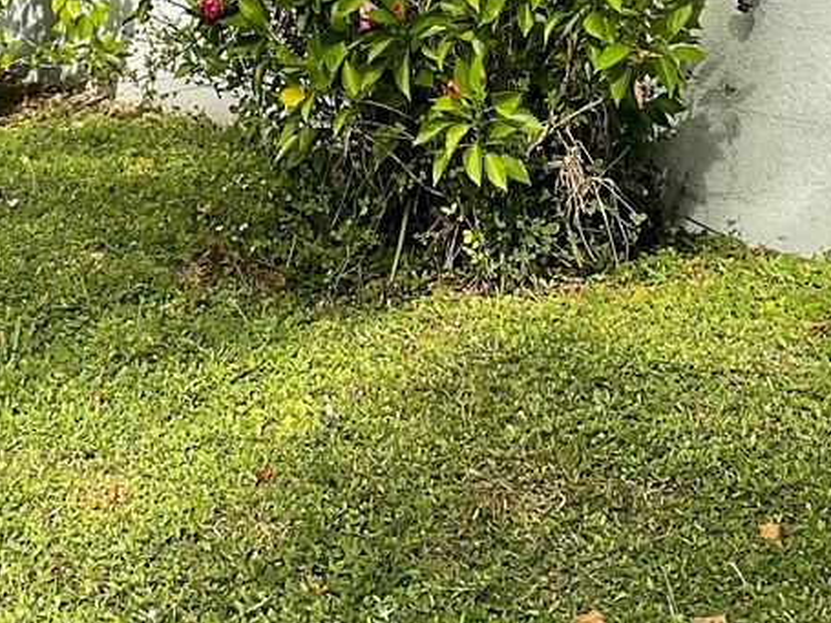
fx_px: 2448
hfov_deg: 19.3
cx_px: 343
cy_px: -91
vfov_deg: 14.1
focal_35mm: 102
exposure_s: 1/978
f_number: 1.8
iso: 16
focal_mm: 3
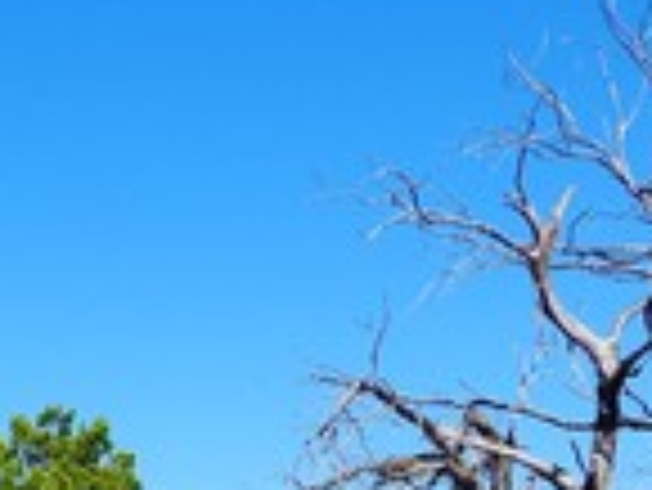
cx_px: -229
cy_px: 656
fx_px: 1998
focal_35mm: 106
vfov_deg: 13.4
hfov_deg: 17.3
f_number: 2.8
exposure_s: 1/1600
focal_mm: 4.3
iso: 100
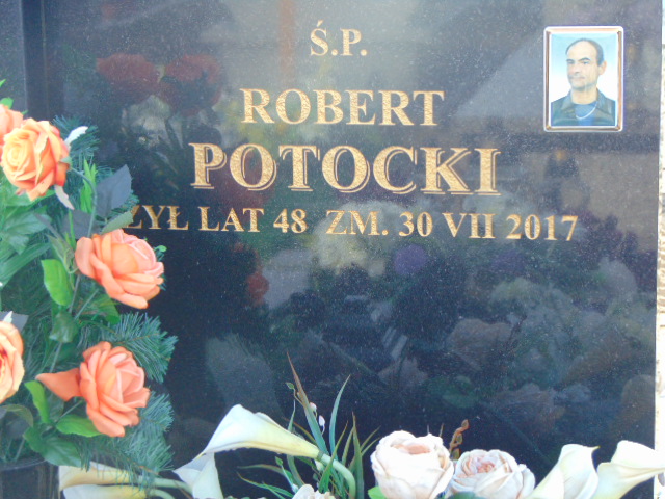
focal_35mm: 108
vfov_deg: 13.7
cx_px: 332
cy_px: 250
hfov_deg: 18.2
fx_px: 2075
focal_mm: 19.4
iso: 250
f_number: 3.9
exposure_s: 1/160
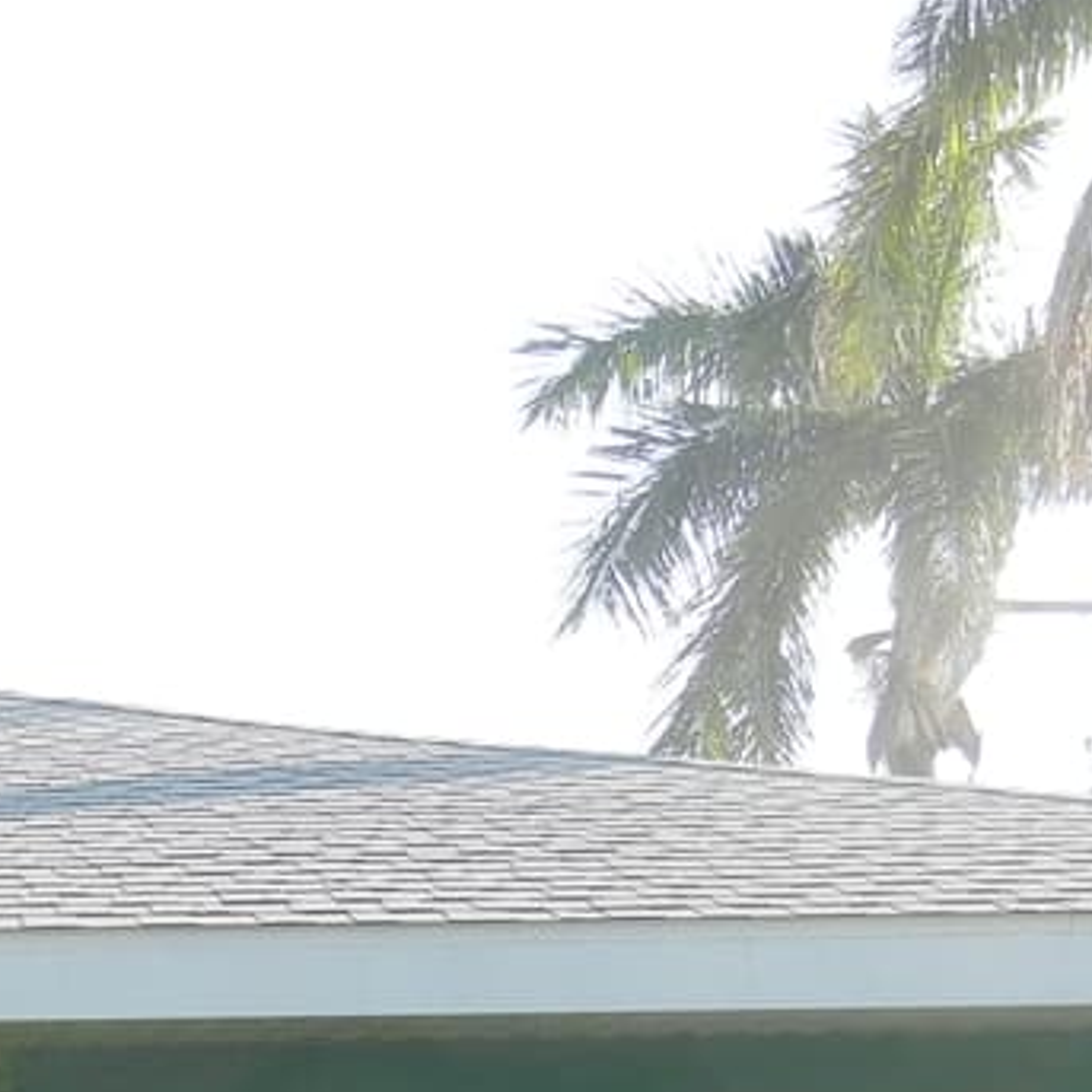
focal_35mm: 103
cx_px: -68
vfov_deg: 15.9
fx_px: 3676
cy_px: 1487
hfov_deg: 16.5
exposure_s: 1/421
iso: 160
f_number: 3.5
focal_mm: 5.4
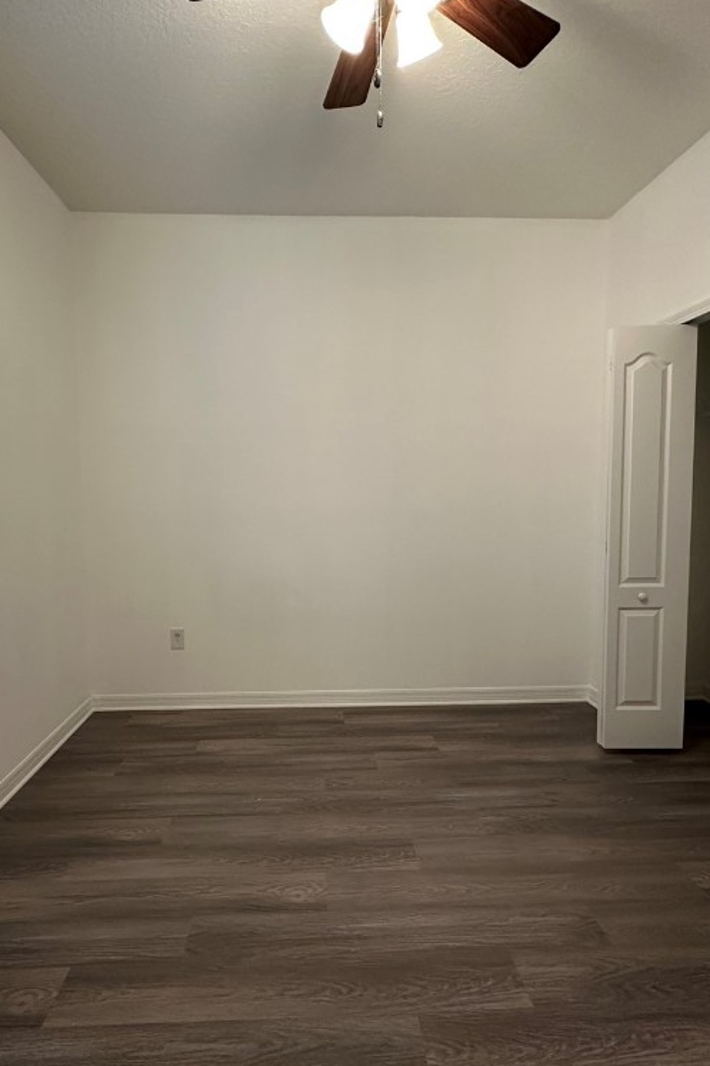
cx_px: 333
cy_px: 536
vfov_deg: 84.0
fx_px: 592
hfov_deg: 61.9
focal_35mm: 20
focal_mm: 2.22
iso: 200
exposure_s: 1/60
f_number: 2.2
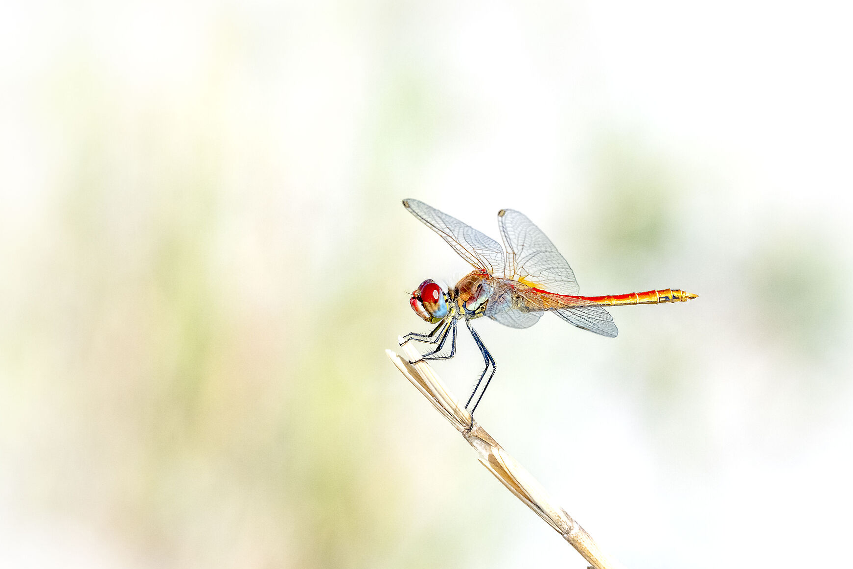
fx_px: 9785
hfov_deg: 5.0
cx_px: 509
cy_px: 363
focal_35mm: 413
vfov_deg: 3.3
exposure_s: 1/1600
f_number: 11
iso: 800
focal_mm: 200
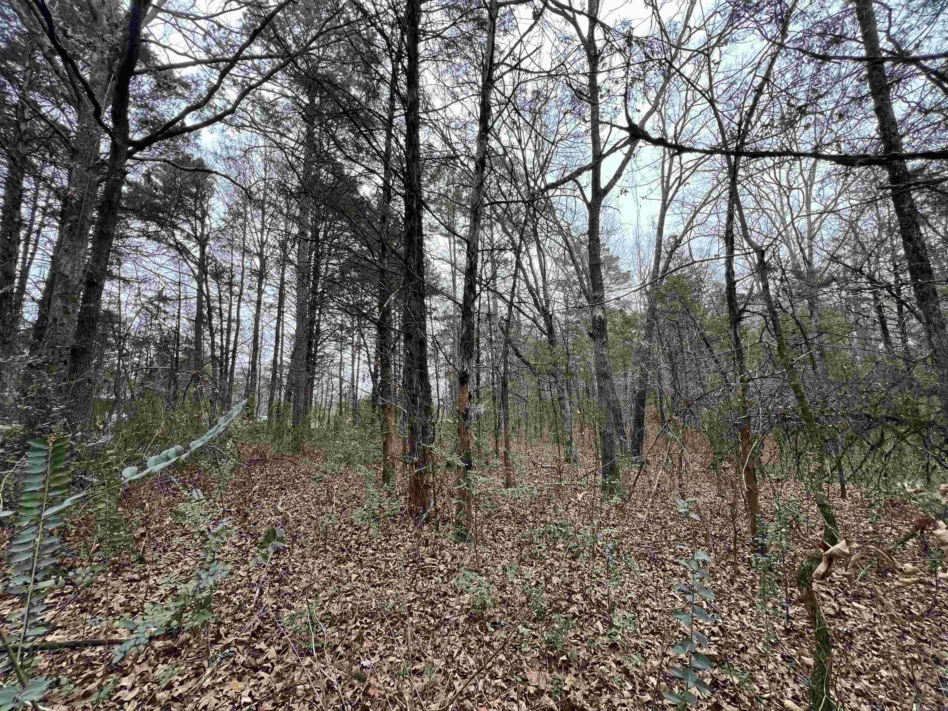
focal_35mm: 13
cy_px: 356
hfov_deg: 106.2
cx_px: 474
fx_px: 356
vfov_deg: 89.9
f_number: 1.8
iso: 32
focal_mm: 1.57
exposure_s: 1/101
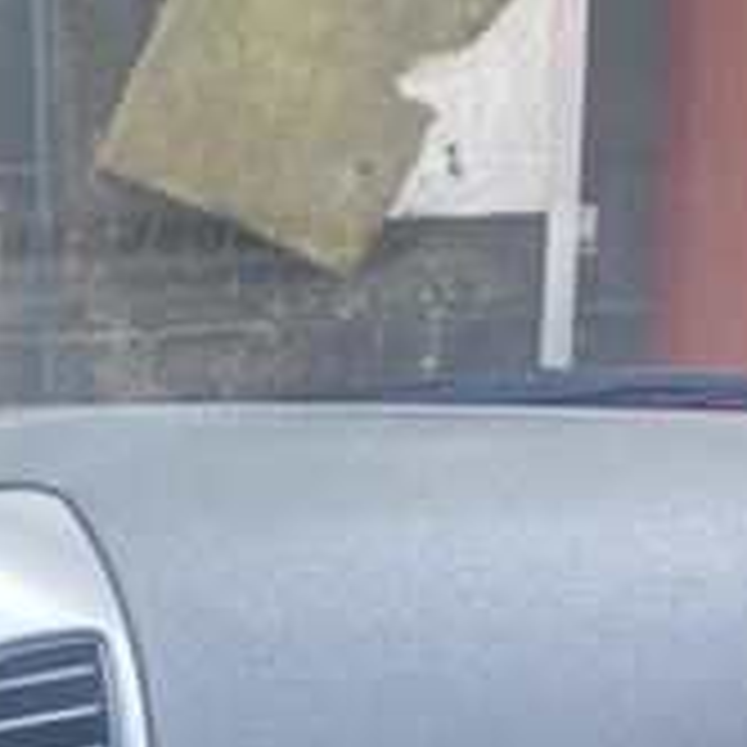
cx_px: -428
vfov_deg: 19.1
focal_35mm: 83
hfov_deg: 18.2
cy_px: 1008
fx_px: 2026
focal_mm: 4.25
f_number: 1.8
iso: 50
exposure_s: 1/122
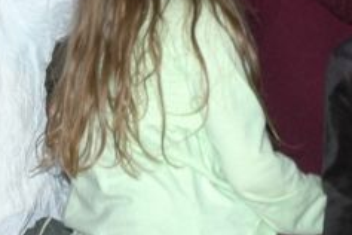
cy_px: -232
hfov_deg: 5.4
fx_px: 3715
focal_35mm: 380
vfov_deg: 3.6
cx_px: 459
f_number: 4.5
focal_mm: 40
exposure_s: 1/60
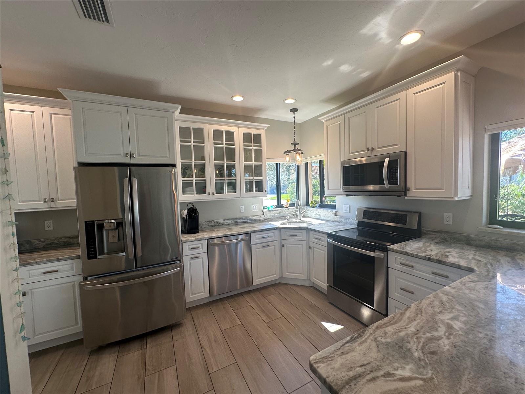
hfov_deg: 102.1
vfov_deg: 85.7
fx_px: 212
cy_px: 197
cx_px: 262
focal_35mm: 14
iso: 64
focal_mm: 2.22
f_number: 2.2
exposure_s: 1/120
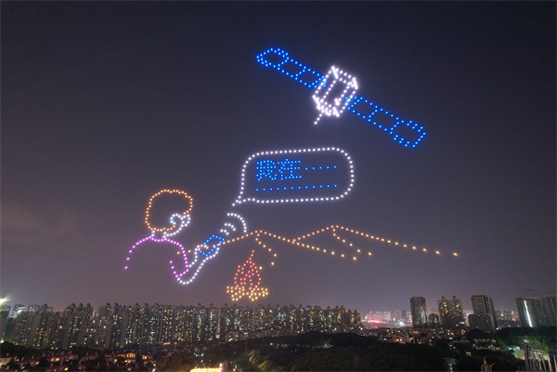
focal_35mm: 22
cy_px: 186
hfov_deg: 78.6
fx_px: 340
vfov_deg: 57.2
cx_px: 278
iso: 1850
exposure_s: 1/3
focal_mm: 8.38
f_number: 2.8
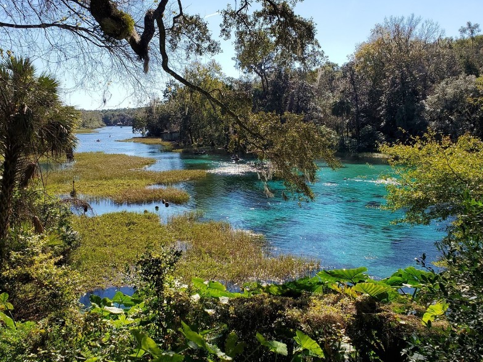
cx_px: 257
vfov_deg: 41.7
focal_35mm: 34
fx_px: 474
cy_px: 197
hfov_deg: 53.9
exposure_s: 1/1256
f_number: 2.4
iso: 50
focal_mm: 4.3
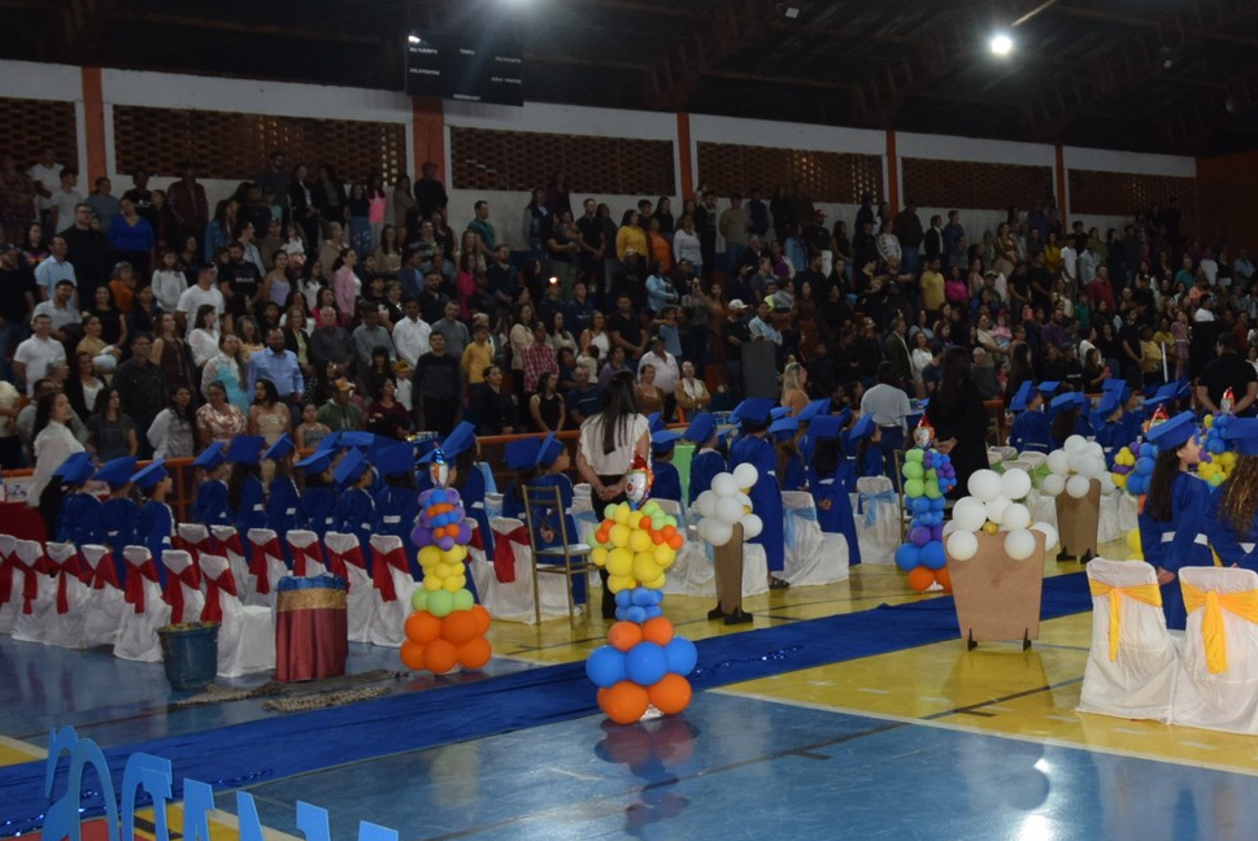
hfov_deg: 38.0
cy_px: 380
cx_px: 1016
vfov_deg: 27.0
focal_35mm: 50
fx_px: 1749
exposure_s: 1/60
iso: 800
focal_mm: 18
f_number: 4
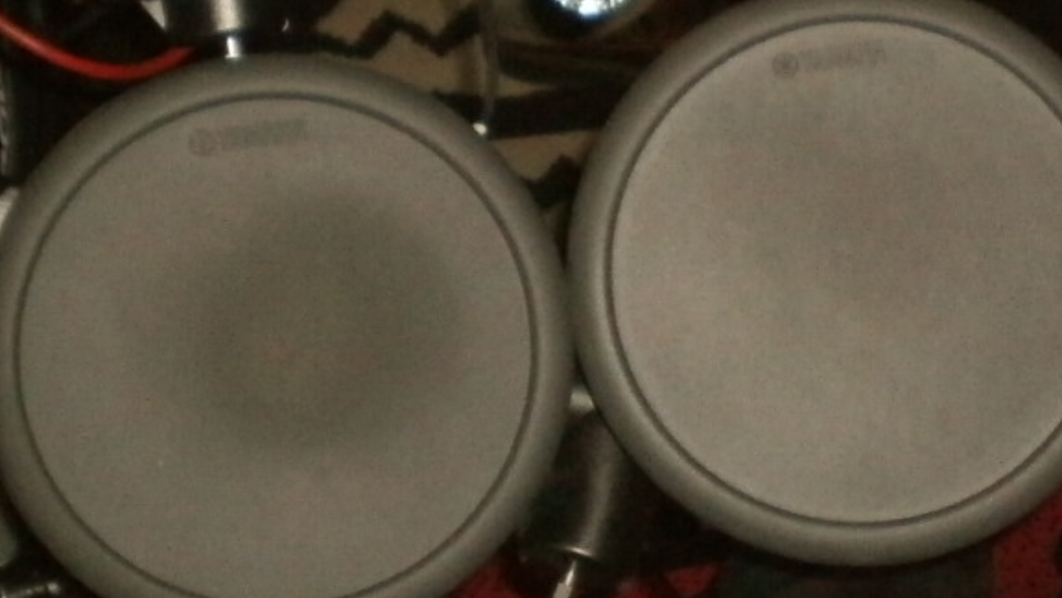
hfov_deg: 19.5
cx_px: 813
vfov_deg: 11.1
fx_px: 3069
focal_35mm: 109
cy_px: 172
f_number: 3.1
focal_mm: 6.3
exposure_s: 1/250
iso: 400
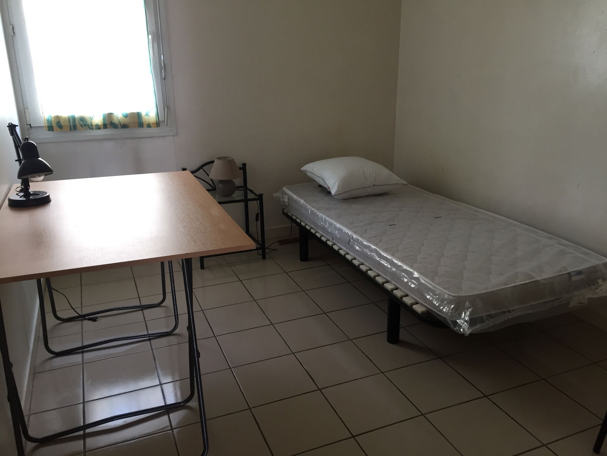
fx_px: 509
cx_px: 304
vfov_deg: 48.2
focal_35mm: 29
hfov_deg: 61.7
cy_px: 228
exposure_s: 1/33
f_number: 2.2
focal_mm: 4.15
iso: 50
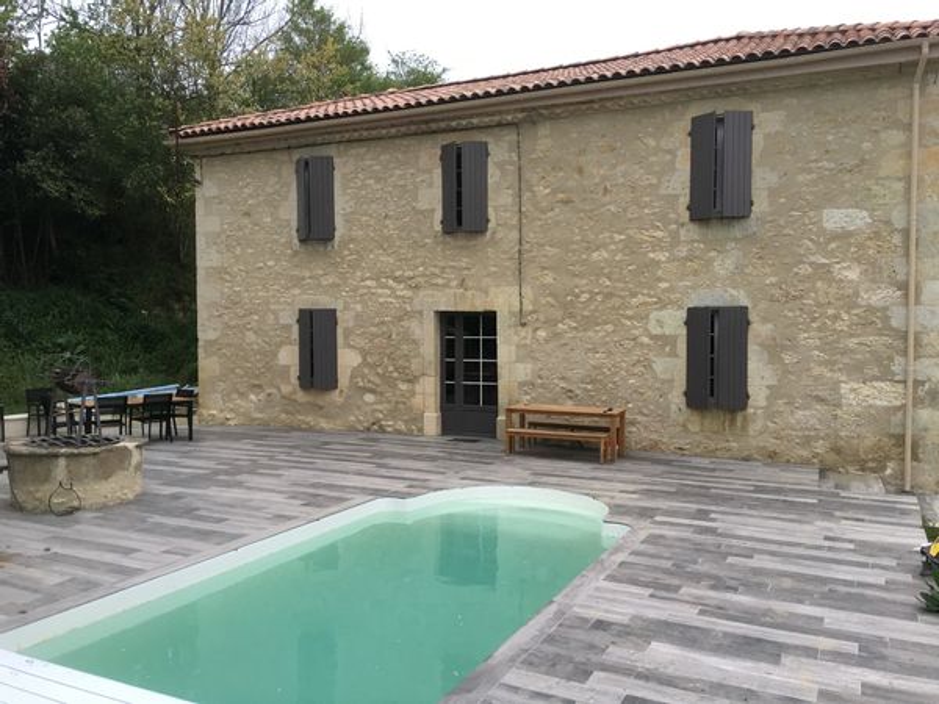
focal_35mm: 29
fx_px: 787
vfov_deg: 48.2
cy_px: 352
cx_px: 470
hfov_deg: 61.7
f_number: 2.2
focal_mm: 4.15
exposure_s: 1/33
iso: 40
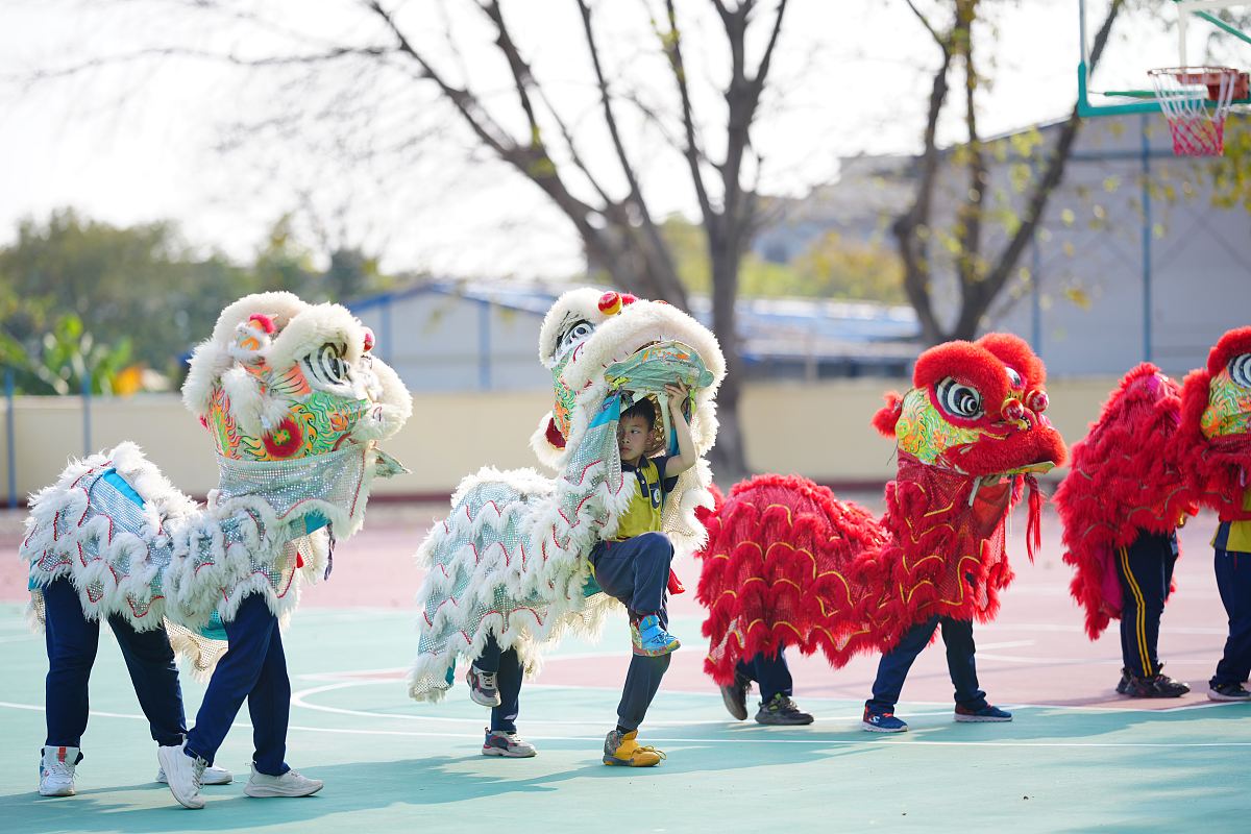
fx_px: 4691
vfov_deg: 10.2
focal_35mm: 135
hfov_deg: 15.2
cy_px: 417
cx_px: 626
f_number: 1.8
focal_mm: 135
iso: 100
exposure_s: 1/1250
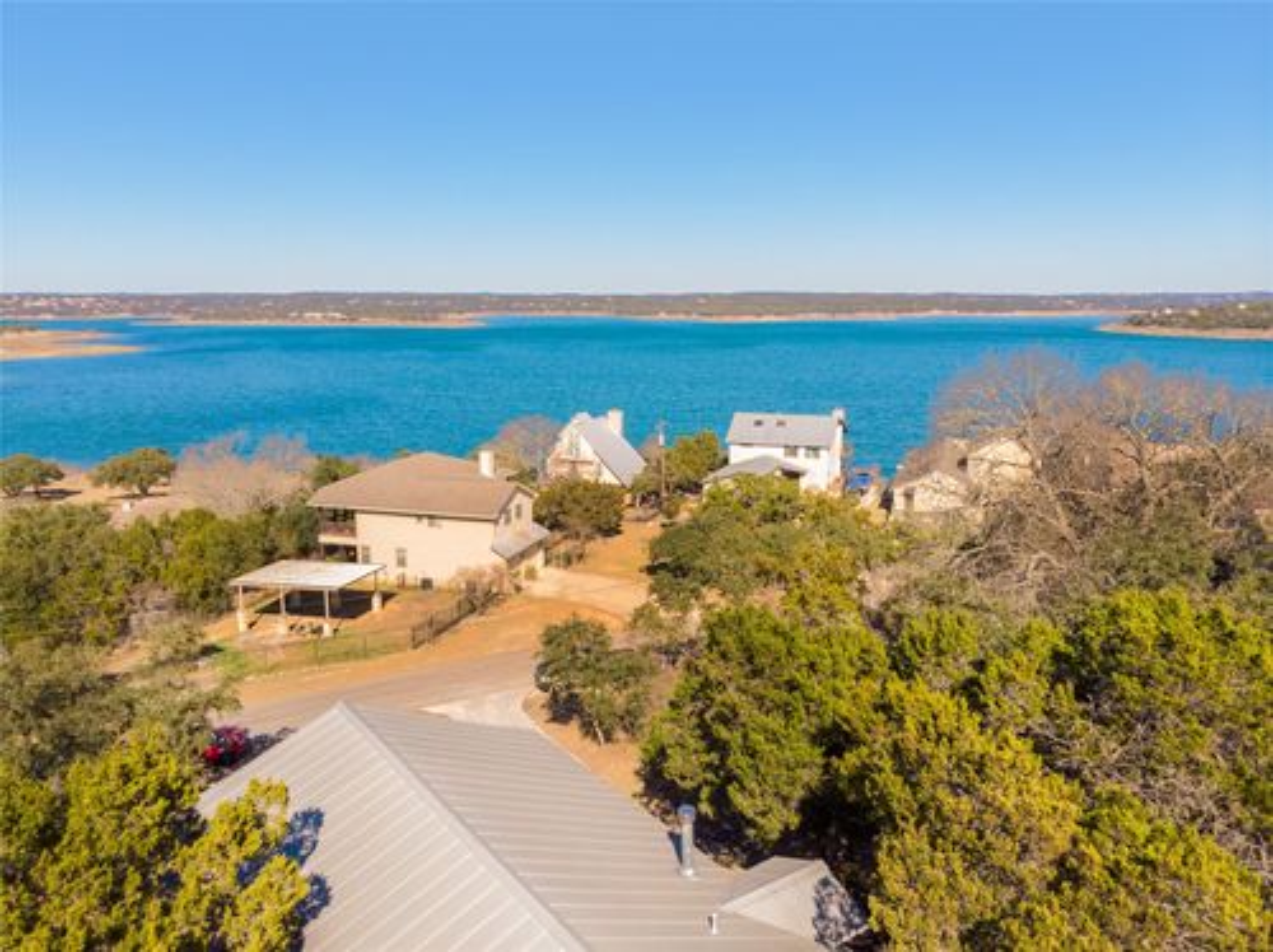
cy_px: 476
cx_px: 636
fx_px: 882
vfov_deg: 56.7
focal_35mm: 24
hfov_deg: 71.6
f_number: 2.8
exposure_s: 1/640
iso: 100
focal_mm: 4.5
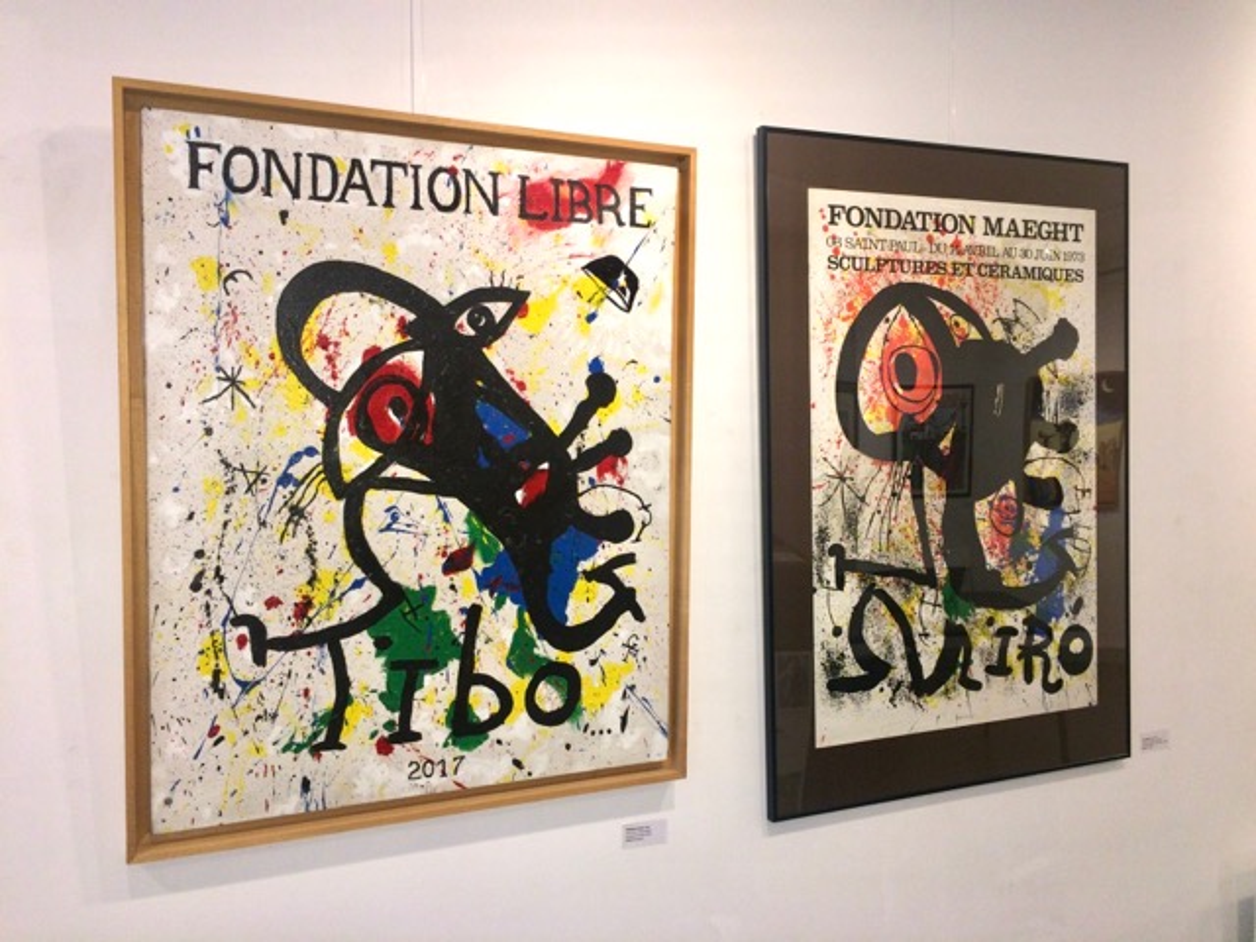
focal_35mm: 29
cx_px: 628
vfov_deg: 48.2
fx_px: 1052
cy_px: 471
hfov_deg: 61.7
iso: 64
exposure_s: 1/33
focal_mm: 4.15
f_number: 2.2
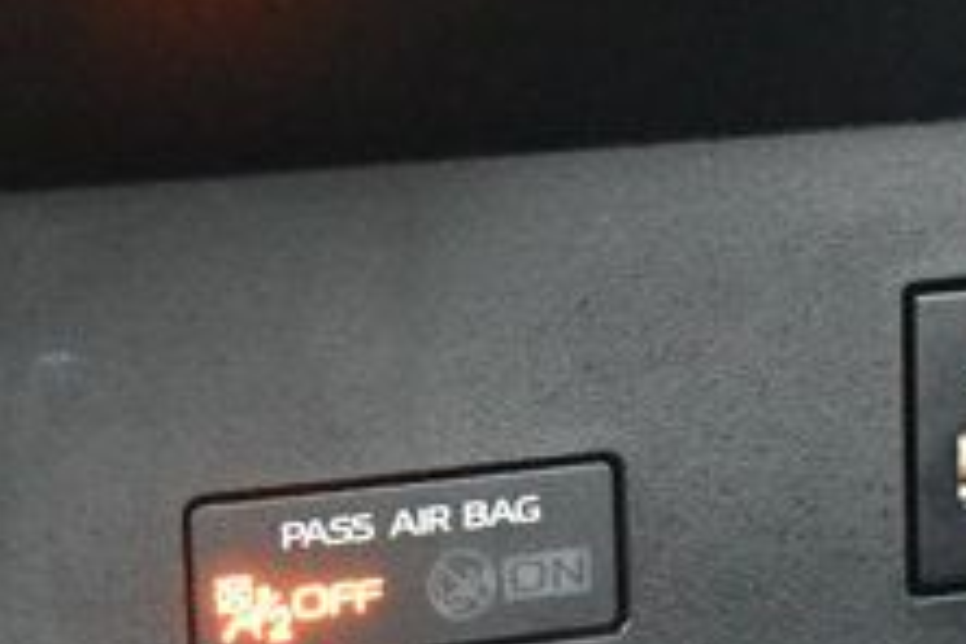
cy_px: 490
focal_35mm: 156
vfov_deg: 8.8
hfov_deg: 13.1
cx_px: 818
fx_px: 4186
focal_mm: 36
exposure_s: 1/50
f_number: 4.8
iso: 12800
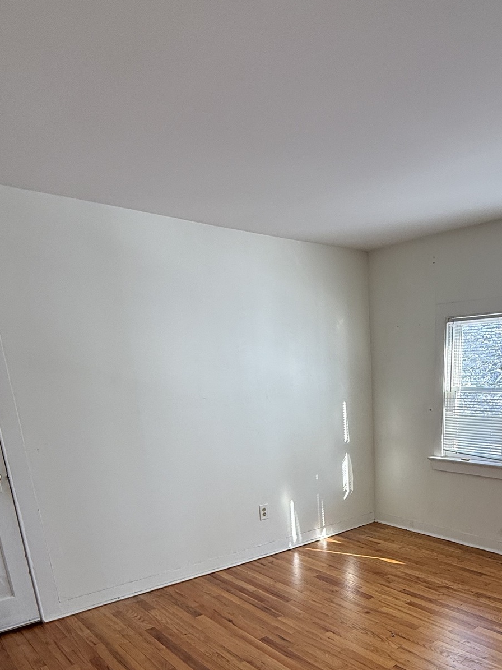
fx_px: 522
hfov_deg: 49.4
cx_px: 375
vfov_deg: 59.3
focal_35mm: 27
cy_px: 552
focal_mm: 2.22
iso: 64
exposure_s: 1/99
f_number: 2.2
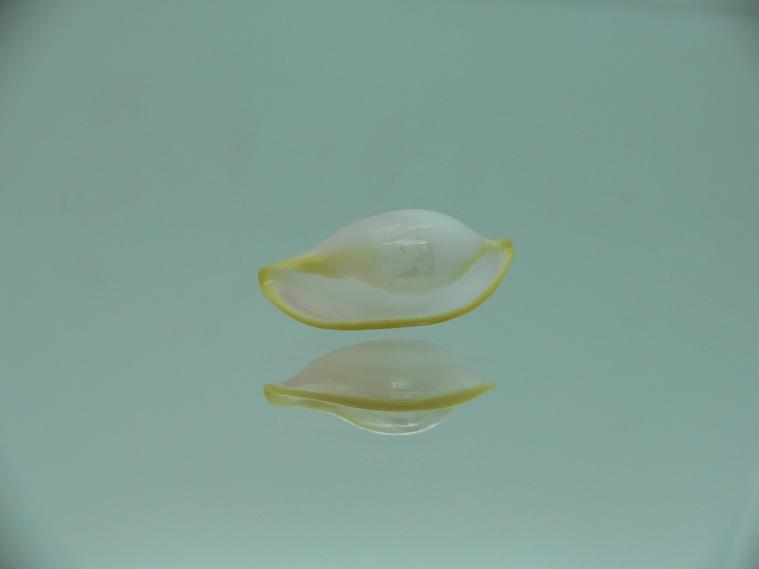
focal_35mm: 35
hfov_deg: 52.6
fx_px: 767
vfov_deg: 40.7
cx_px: 380
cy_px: 284
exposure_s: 1/80
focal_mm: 4.6
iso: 80
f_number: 2.8
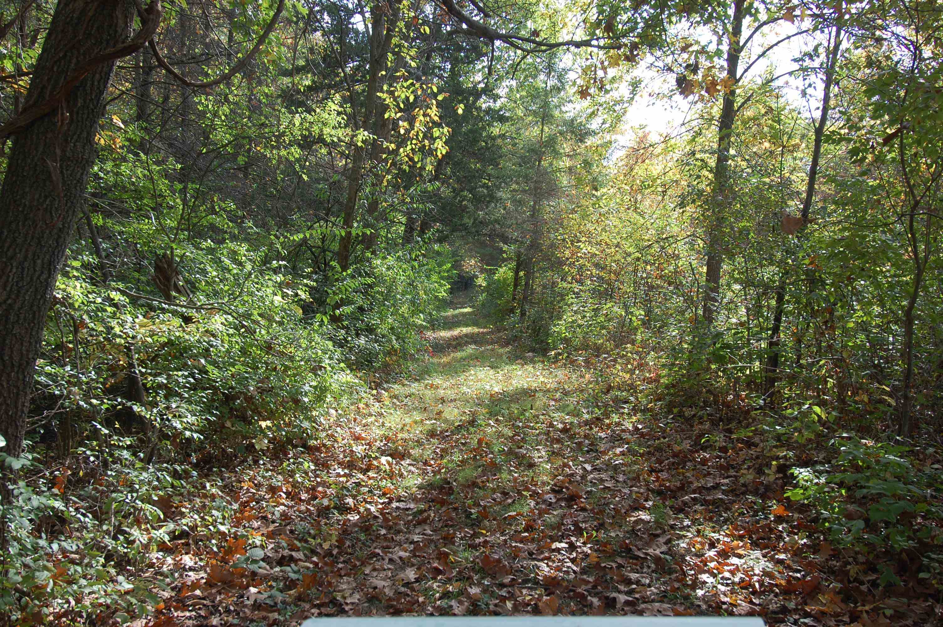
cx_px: 472
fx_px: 864
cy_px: 314
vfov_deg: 39.9
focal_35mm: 33
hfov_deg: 57.3
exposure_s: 1/160
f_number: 6.3
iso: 200
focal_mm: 22
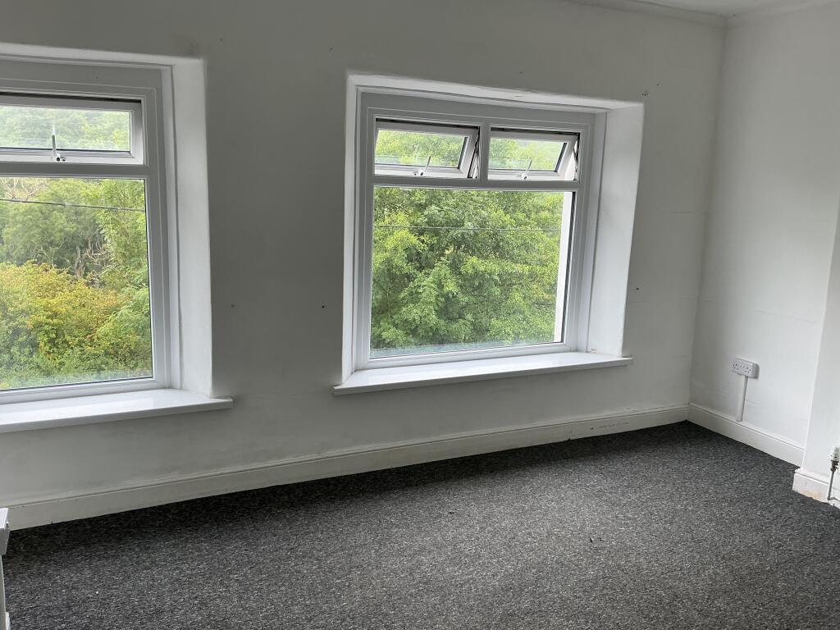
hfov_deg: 61.7
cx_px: 420
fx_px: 704
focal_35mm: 29
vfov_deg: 48.2
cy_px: 315
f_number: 1.8
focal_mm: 3
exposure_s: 1/100
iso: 25
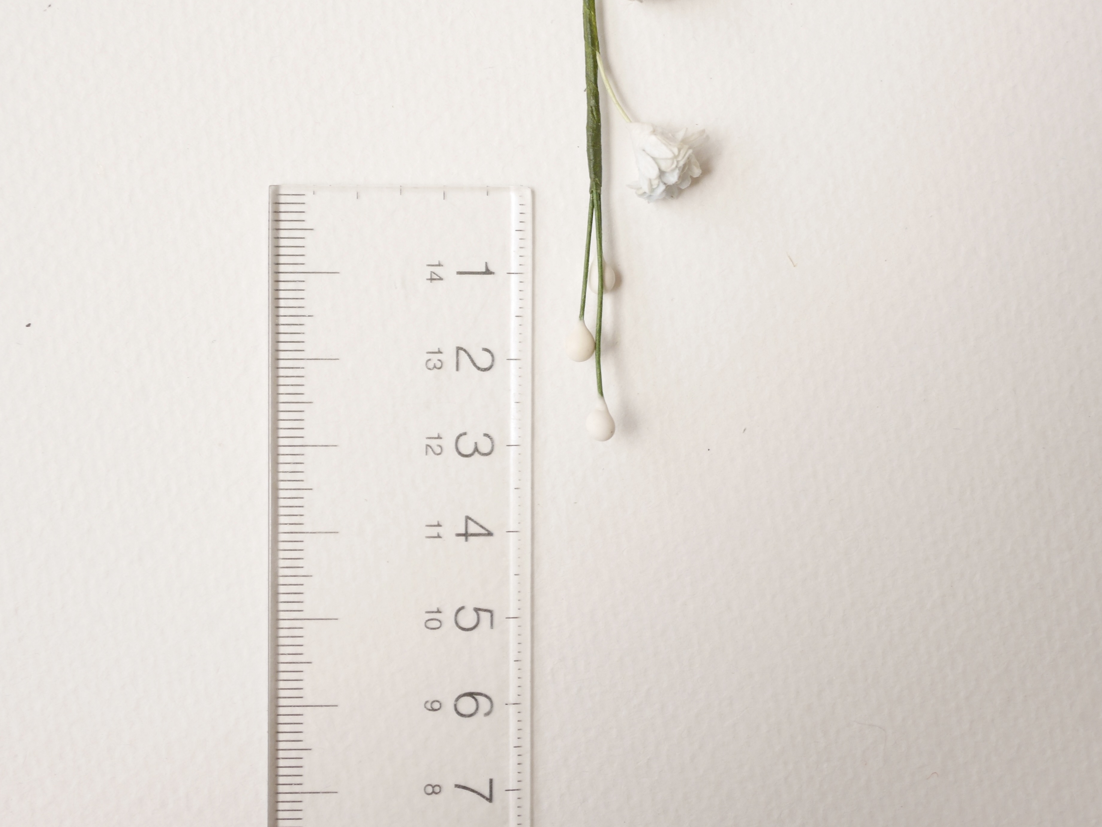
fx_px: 1592
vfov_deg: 29.0
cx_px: 587
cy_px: 323
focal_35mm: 50
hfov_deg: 38.2
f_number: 5
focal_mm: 20
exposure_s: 1/60
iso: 800
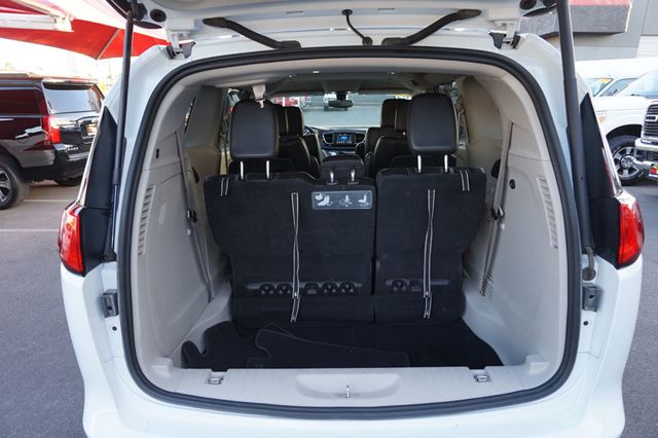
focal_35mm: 24
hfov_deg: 73.8
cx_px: 329
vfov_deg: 53.1
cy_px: 219
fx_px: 438
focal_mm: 16
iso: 200
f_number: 4
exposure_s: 1/60
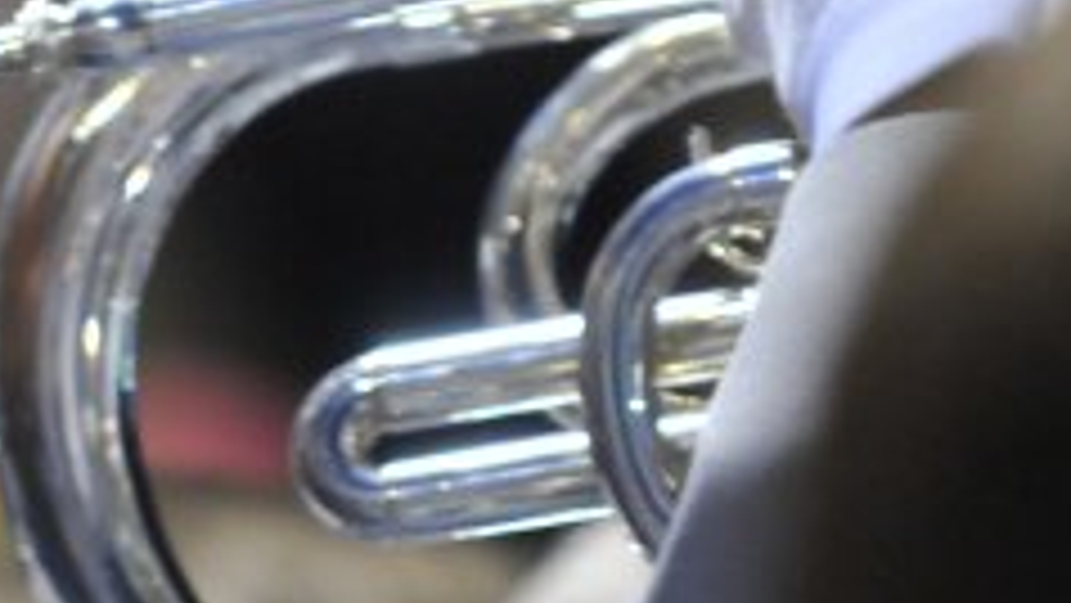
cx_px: 292
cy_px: -137
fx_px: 30024
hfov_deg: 2.0
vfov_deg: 1.2
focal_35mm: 1057
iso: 1600
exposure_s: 1/100
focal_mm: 200
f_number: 2.8
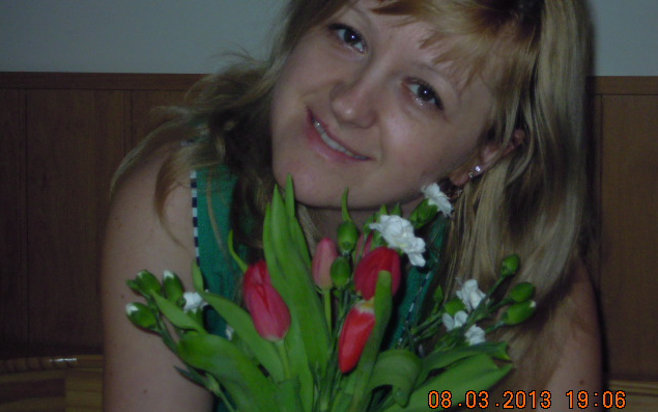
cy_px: 208
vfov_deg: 14.1
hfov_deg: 22.3
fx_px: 1668
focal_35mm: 93
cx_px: 328
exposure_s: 1/50
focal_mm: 15.5
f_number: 4.9
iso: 400
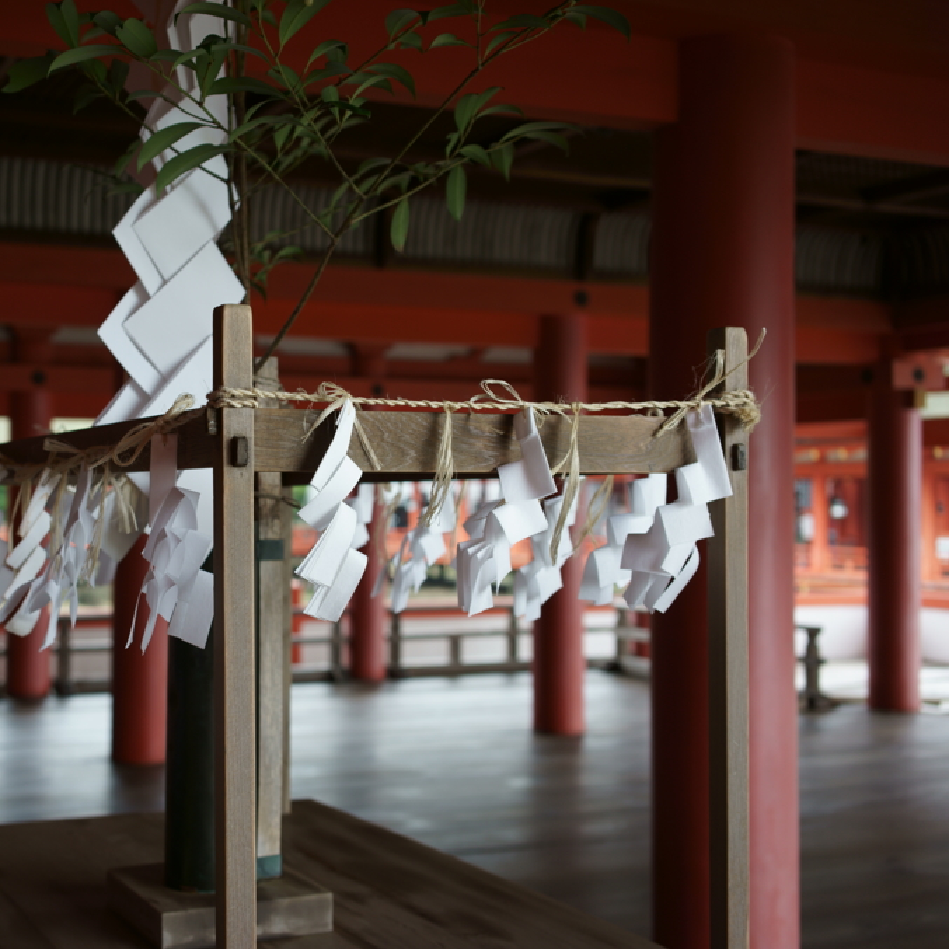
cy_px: 476
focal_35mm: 45
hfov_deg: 36.7
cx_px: 247
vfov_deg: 37.6
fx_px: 1396
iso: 125
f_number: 4
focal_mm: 35
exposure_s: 1/60
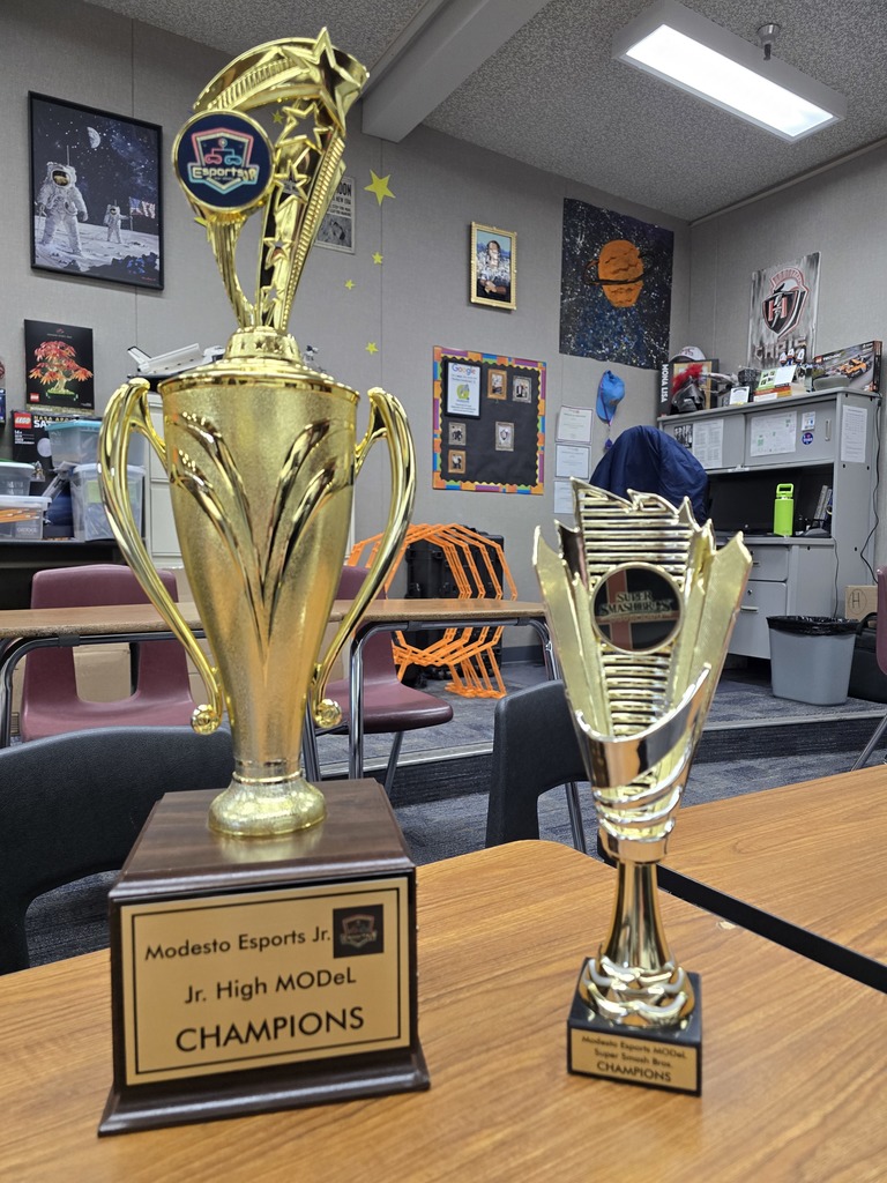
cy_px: 592
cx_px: 444
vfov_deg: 73.9
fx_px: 786
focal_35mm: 23
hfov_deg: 58.9
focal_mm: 6.3
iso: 400
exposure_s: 1/120
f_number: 1.7
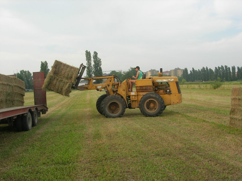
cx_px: 121
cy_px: 90
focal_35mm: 38
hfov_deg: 49.0
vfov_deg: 37.7
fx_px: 266
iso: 64
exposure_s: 1/197
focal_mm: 7.8
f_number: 4.8
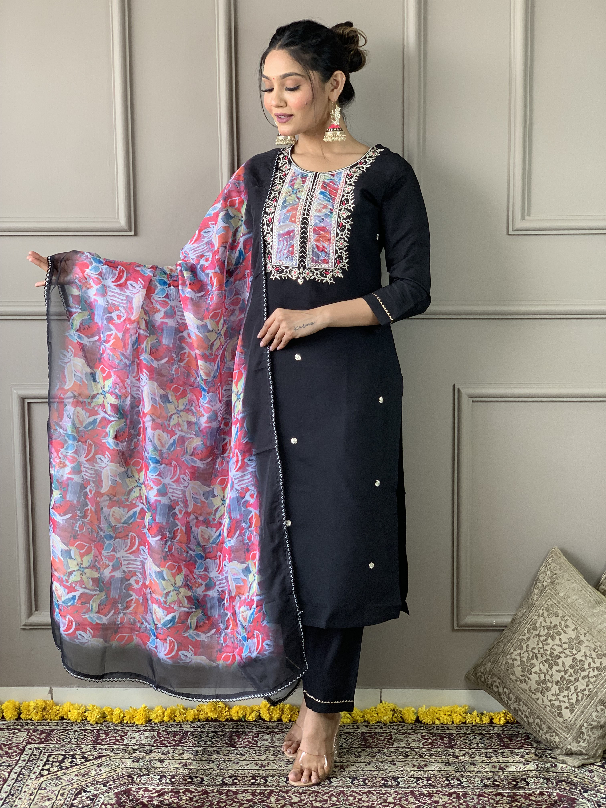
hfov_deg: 28.0
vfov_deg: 36.8
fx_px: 1214
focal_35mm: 52
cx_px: 303
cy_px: 404
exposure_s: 1/100
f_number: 2.4
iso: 64
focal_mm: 6
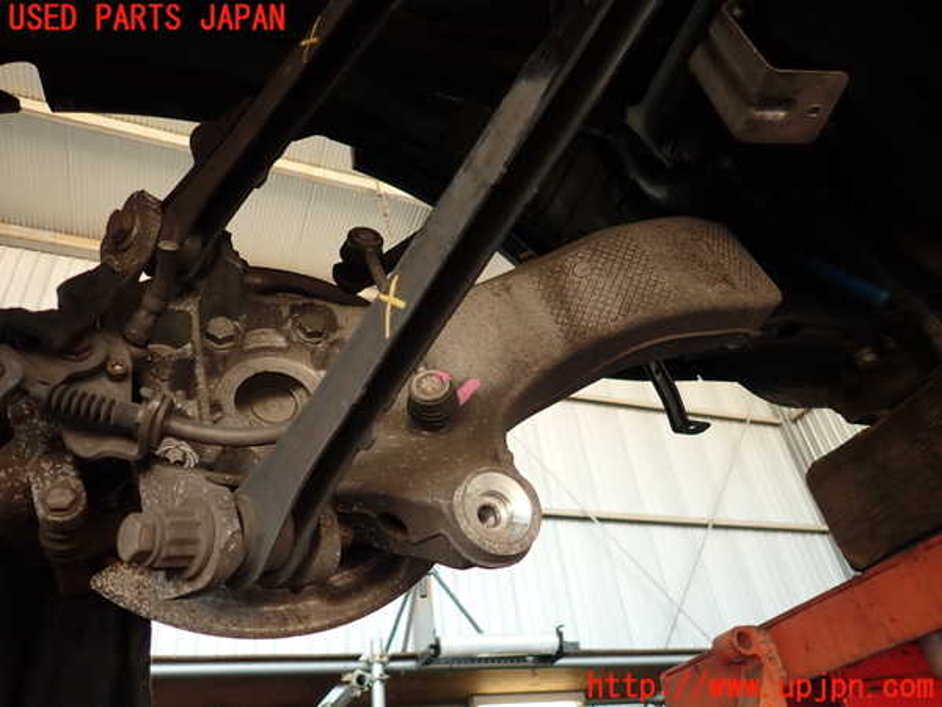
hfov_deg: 69.4
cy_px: 354
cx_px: 471
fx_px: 680
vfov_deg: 54.9
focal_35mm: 25
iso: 100
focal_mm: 4.5
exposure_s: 1/60
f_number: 2
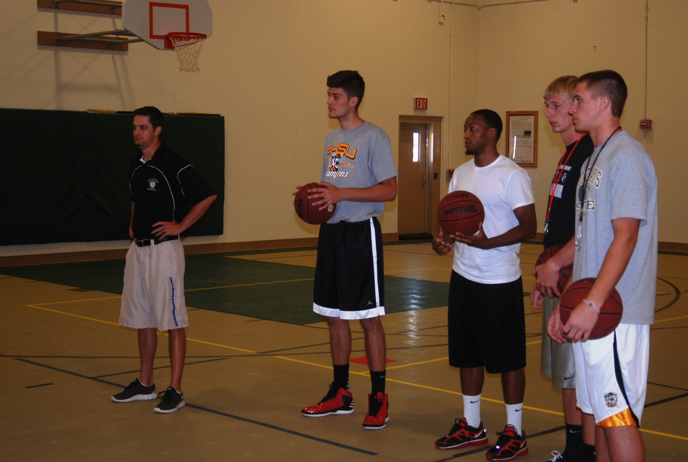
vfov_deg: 22.7
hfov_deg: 33.3
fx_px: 1149
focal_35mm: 60
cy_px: 231
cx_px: 344
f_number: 4
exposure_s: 1/60
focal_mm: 40
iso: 200
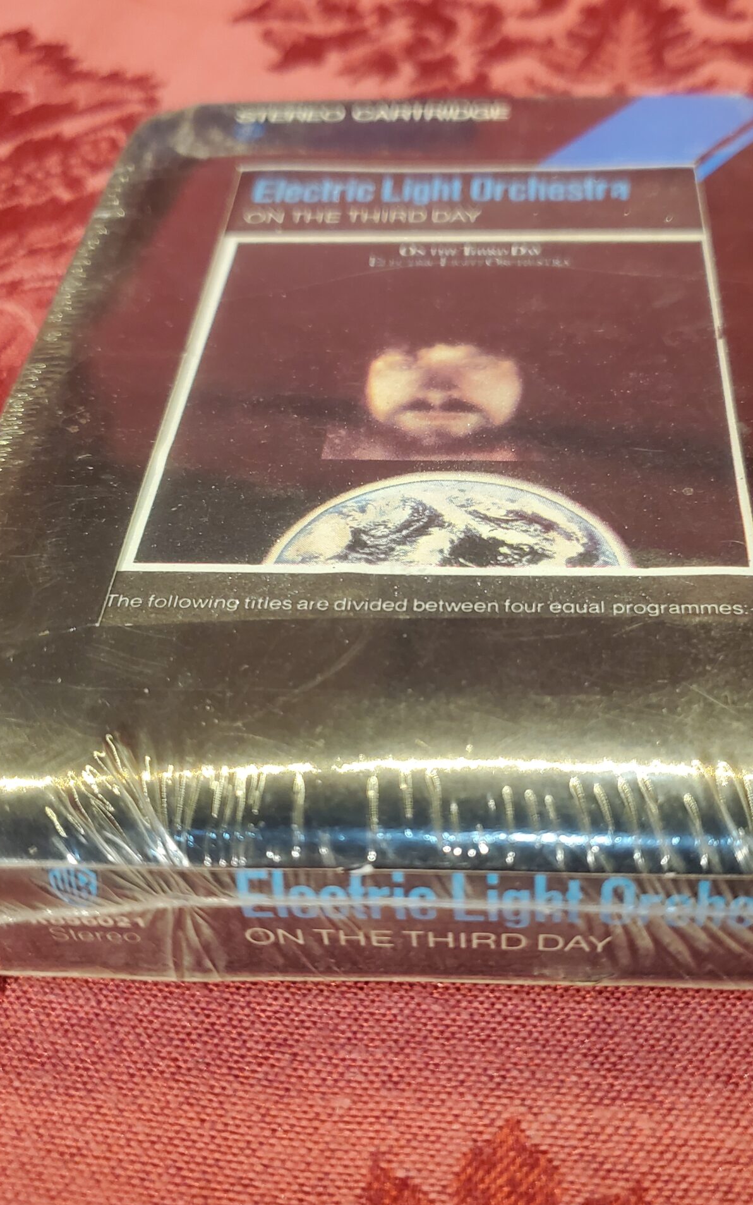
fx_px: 1215
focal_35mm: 37
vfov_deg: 52.7
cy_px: 606
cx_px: 450
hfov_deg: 34.3
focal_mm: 4.3
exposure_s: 1/120
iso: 200
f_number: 1.5
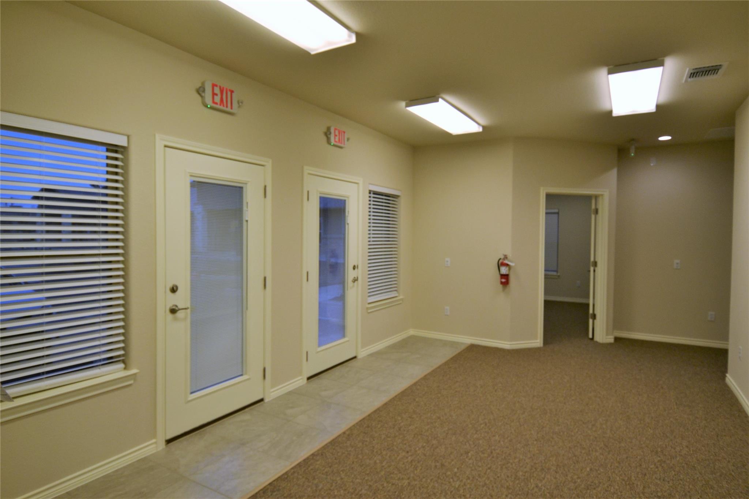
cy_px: 250
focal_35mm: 20
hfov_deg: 85.4
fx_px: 406
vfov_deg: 63.2
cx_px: 374
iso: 400
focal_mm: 13
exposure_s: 1/125
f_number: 5.6
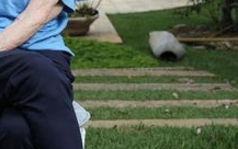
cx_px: 24
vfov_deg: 9.0
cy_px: -39
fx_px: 935
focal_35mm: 144
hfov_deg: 14.4
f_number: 5.6
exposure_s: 1/420
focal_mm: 35
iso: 200
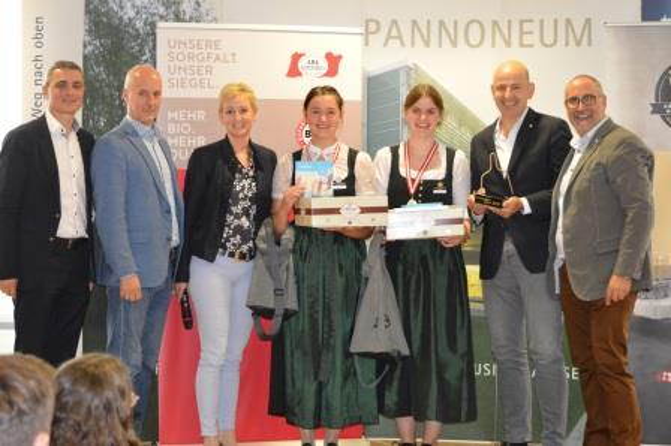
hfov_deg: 24.6
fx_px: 1537
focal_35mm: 82
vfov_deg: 16.5
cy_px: 223
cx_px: 336
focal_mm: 55
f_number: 4.5
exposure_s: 1/60
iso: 3200
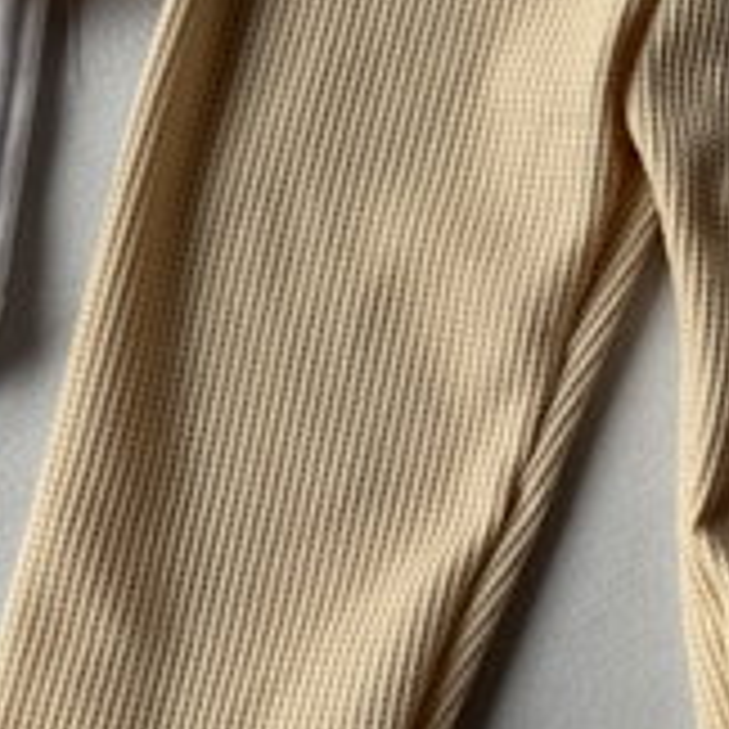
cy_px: 286
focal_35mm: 70
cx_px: 536
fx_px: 1668
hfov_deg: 24.4
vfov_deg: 24.6
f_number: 1.78
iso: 80
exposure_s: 1/756
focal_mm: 6.76
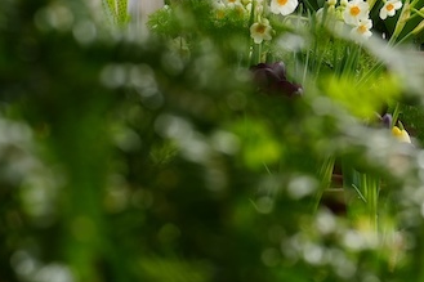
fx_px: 4508
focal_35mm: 383
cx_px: 691
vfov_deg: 3.6
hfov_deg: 5.3
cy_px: -33
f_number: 5
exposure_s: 1/160
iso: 100
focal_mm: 105
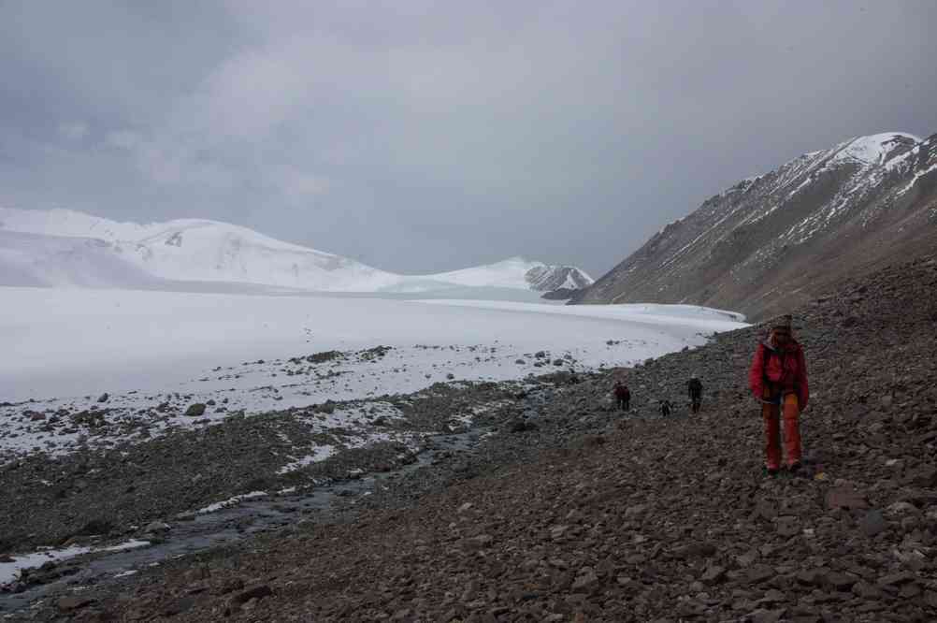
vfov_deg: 35.4
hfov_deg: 51.3
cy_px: 312
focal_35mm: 38
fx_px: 975
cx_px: 468
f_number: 19
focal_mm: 25
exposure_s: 1/180
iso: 100
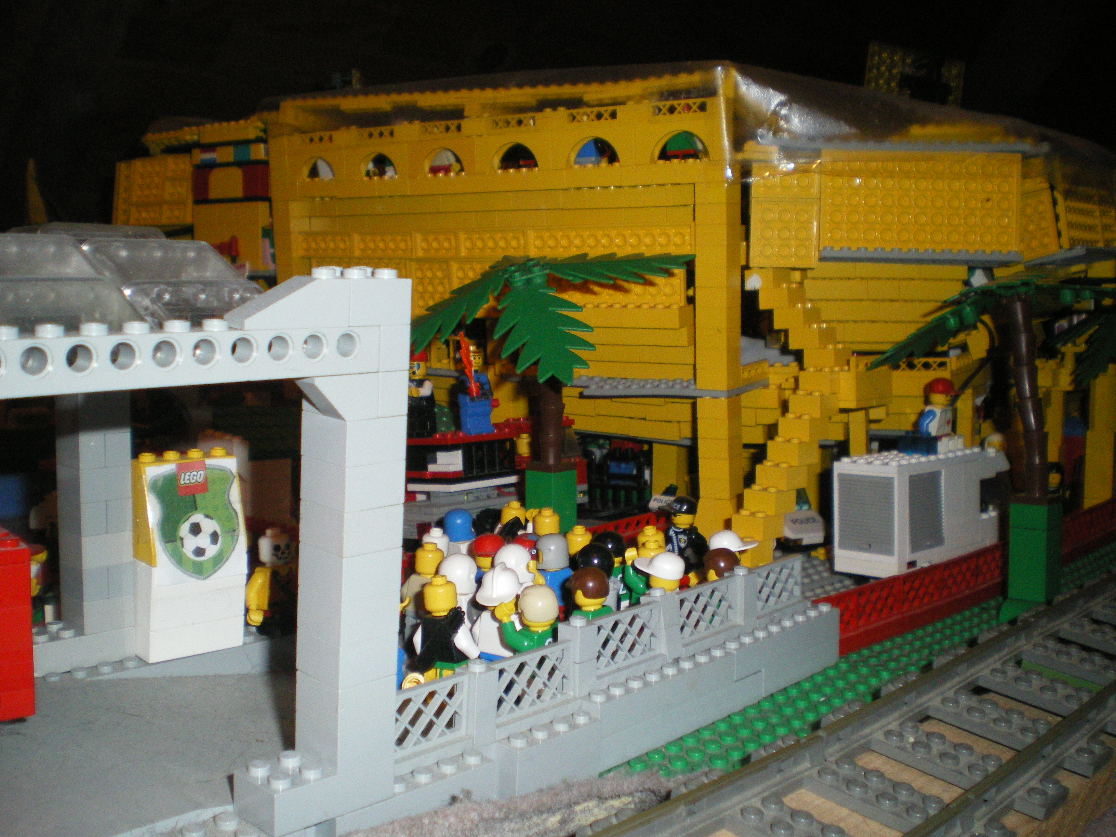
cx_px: 558
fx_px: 1161
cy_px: 418
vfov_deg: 39.7
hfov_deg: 51.4
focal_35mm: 36
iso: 400
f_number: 3.1
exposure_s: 1/50
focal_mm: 6.3
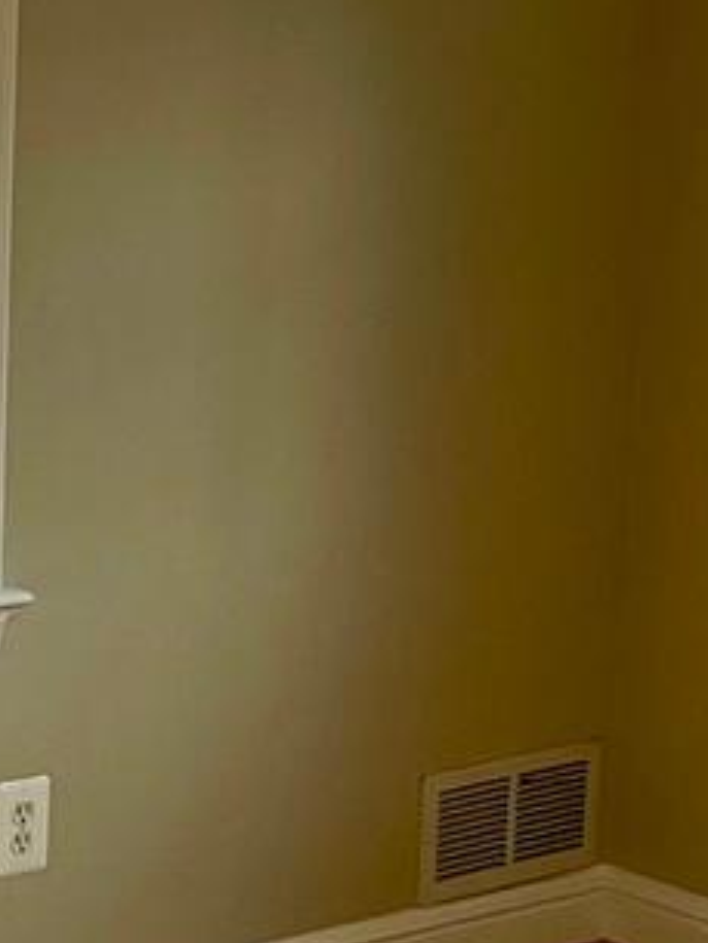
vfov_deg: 15.6
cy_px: 526
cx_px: -102
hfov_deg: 11.6
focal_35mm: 126
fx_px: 3434
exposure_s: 1/60
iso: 125
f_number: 1.6
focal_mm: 5.1
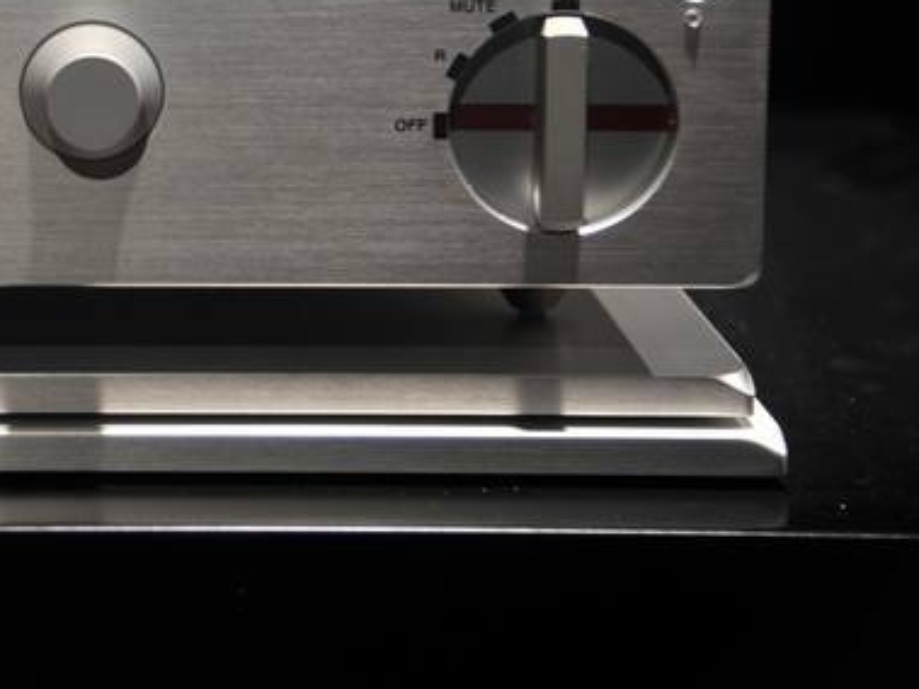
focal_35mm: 134
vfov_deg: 11.0
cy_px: 112
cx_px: -22
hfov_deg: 14.5
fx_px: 3556
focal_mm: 66
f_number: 4.5
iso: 400
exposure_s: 1/60
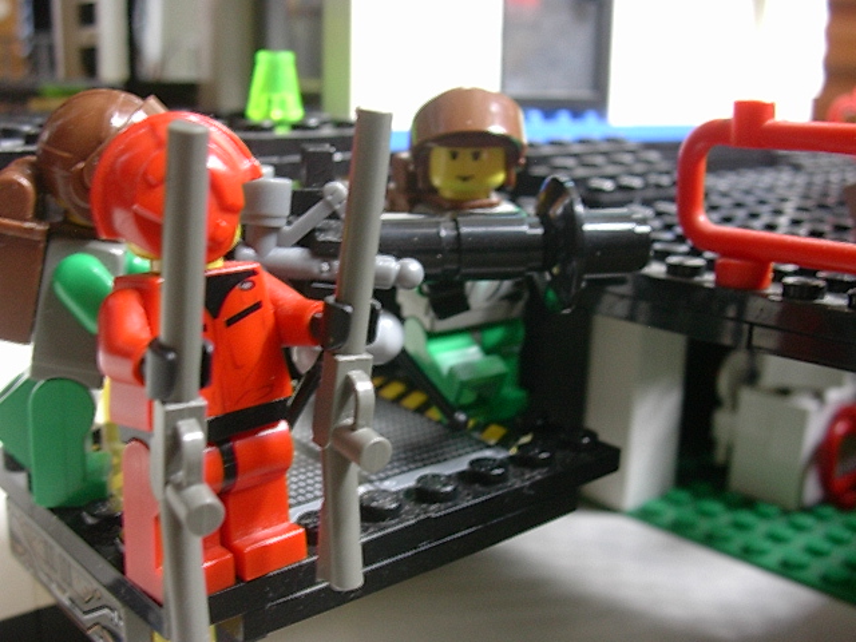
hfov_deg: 42.1
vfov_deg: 32.2
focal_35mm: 45
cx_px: 428
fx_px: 1113
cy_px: 321
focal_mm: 6.7
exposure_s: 1/5.6
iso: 70
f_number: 2.9
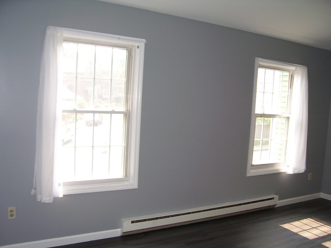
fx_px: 325
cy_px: 124
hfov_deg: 54.0
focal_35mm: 34
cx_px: 166
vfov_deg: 41.8
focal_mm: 5.6
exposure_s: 1/60
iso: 80
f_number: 2.7
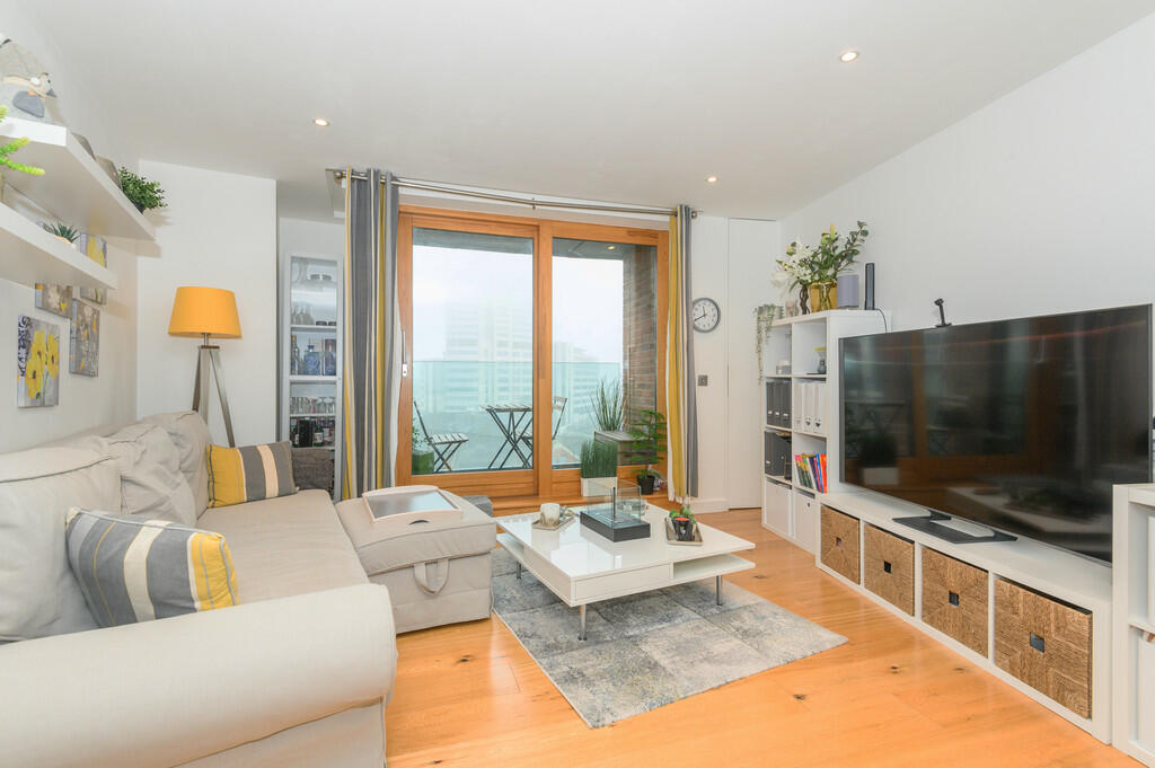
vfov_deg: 73.7
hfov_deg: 96.8
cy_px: 384
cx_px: 578
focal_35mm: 16
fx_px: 513
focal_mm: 16
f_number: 8
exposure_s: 1/25
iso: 500
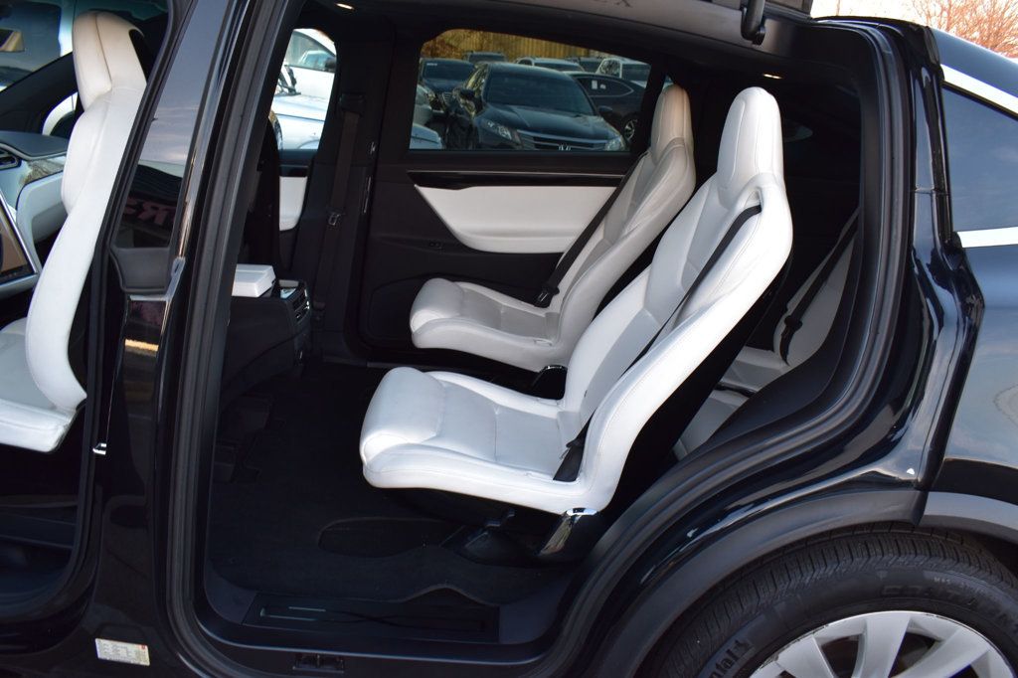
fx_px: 848
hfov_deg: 61.9
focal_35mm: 30
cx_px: 509
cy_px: 339
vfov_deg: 43.6
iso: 400
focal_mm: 20
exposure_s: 1/40
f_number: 7.1
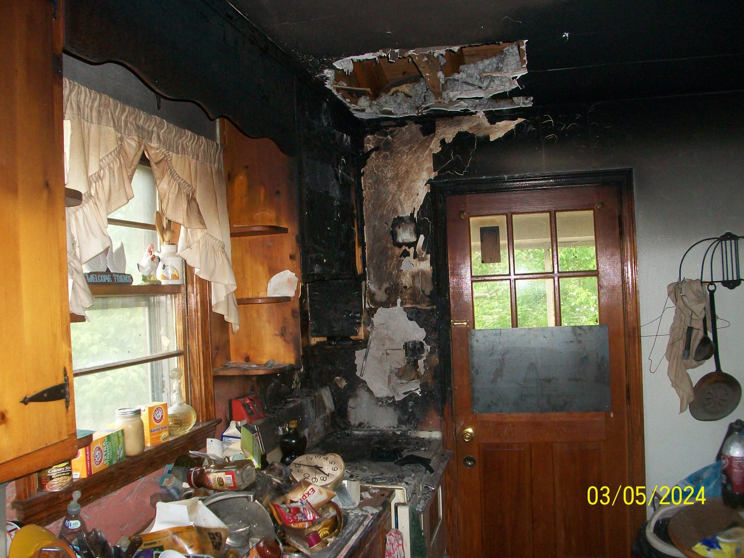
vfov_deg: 41.8
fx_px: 731
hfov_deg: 54.0
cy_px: 279
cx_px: 372
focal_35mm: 34
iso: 160
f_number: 2.8
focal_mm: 5.7
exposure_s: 1/60
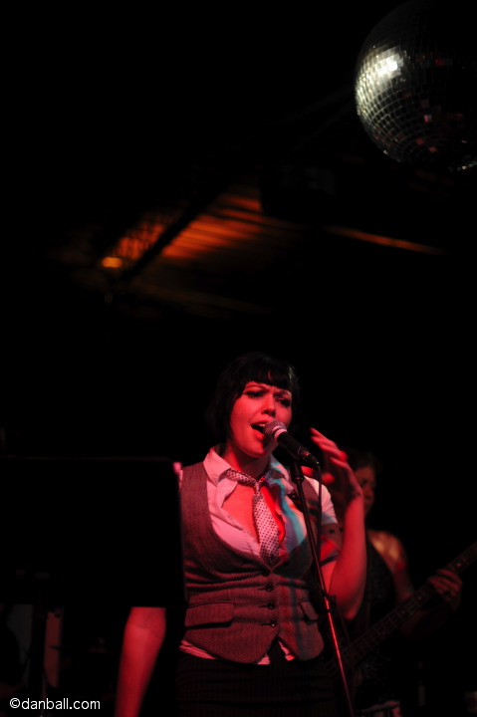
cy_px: 358
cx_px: 238
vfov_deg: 39.6
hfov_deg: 27.0
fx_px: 995
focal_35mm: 50
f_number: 1.6
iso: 280
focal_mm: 50
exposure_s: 1/60
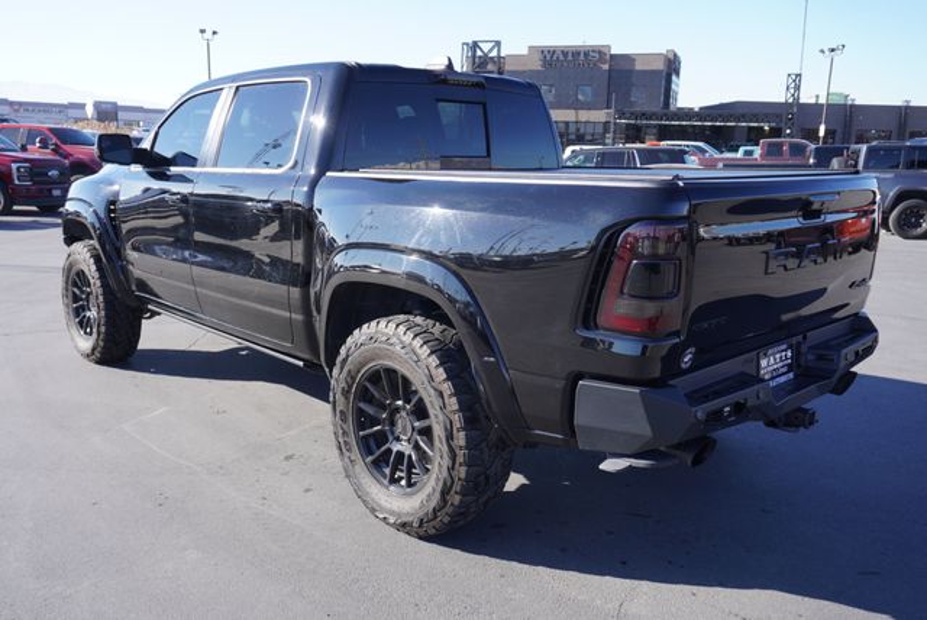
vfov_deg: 41.8
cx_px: 464
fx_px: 812
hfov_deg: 59.4
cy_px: 310
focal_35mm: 32
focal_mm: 21
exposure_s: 1/125
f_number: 6.3
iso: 100
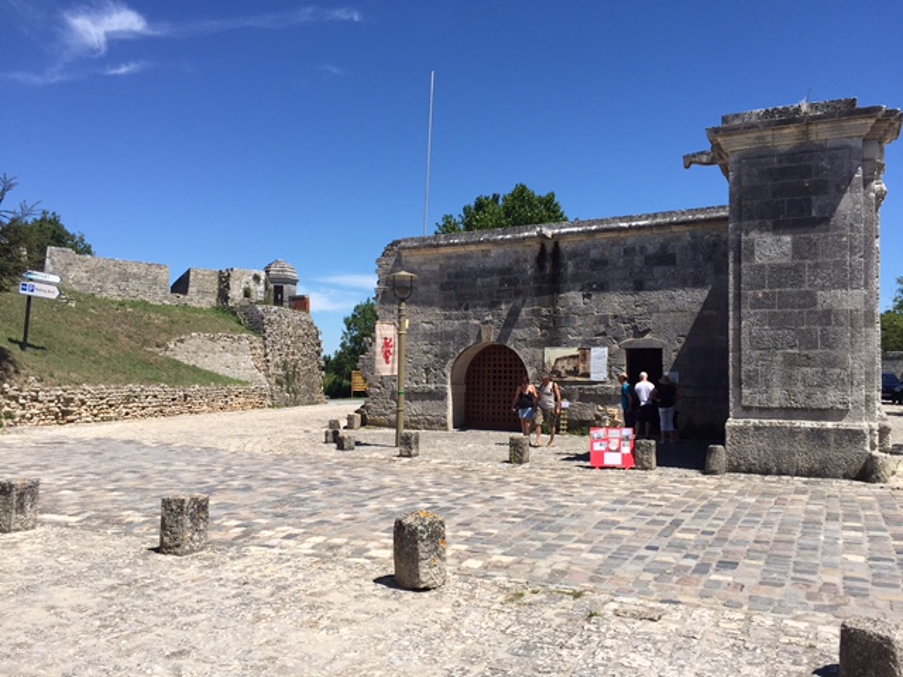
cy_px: 338
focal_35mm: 29
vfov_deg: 48.2
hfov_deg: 61.7
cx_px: 452
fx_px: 756
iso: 32
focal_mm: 4.15
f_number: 2.2
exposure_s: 1/2326
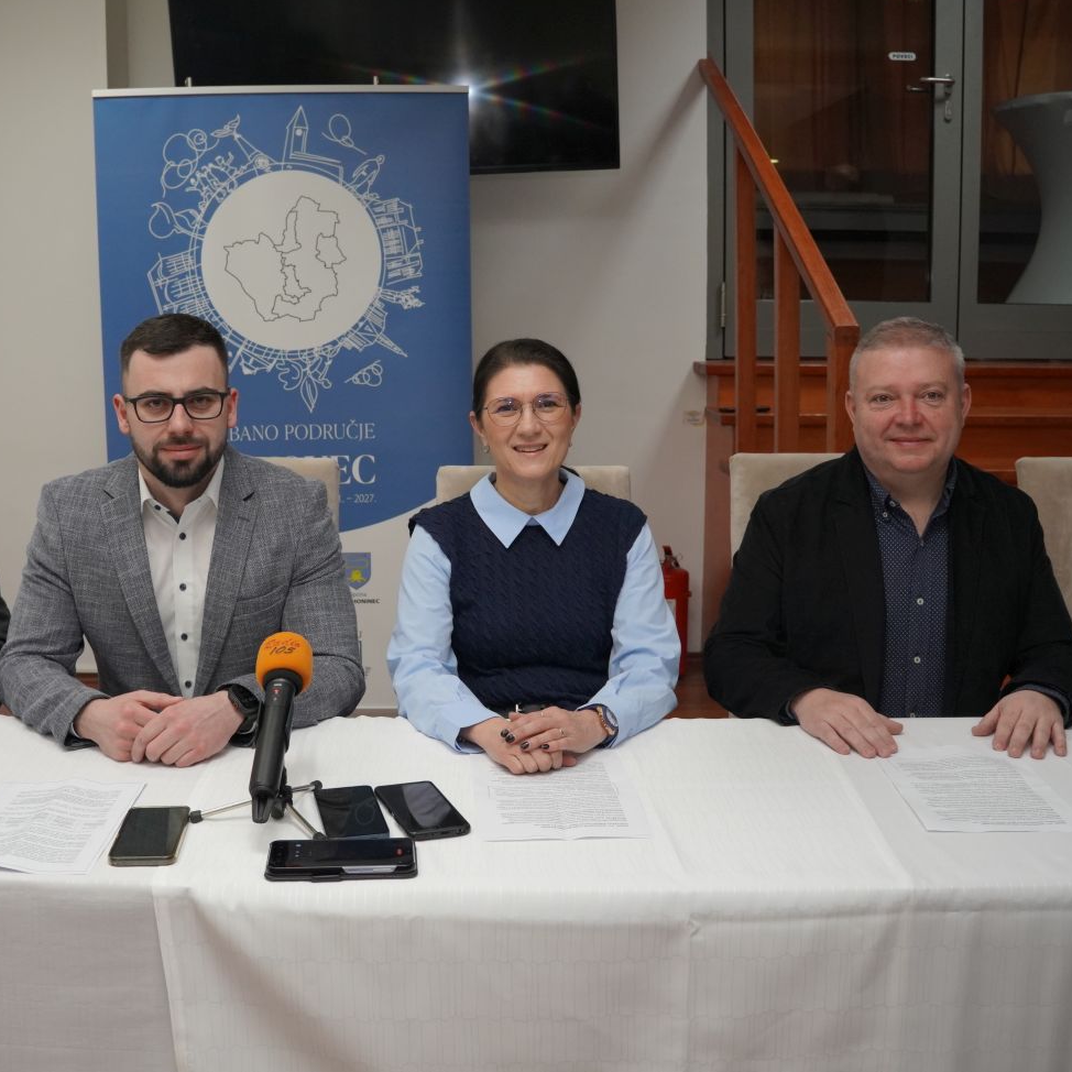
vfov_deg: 47.2
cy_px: 533
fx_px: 1226
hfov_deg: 46.9
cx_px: 415
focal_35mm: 35
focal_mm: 18
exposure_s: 1/160
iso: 1000
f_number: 4
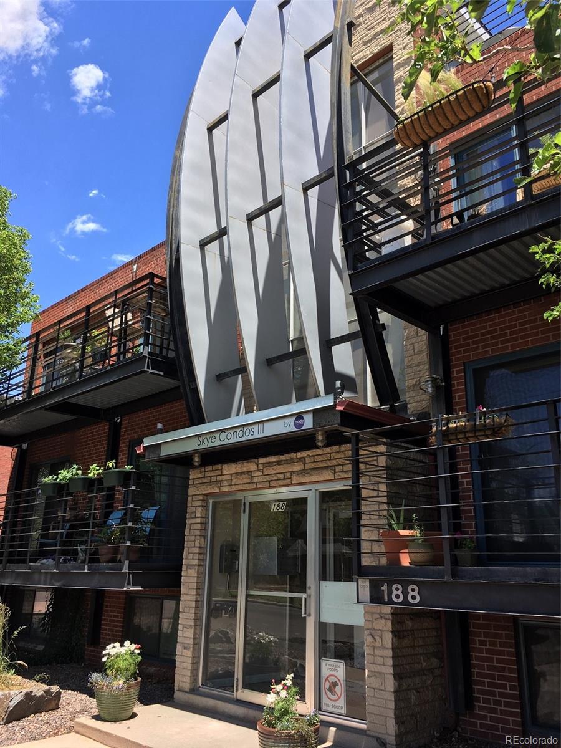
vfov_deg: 61.7
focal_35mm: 29
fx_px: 627
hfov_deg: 48.2
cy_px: 374
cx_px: 280
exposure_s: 1/836
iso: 25
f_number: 2.2
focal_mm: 4.15
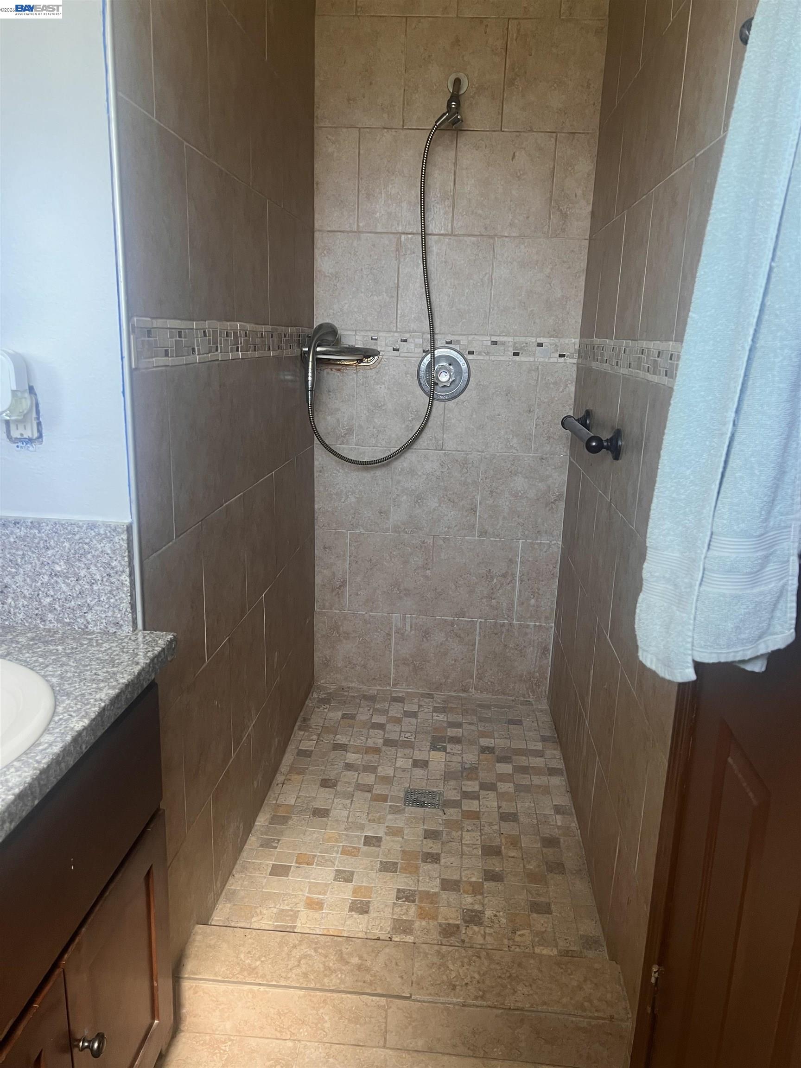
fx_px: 802
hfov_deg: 53.1
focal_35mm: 26
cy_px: 534
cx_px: 400
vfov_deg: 67.3
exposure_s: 1/60
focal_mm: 5.7
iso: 160
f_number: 1.5
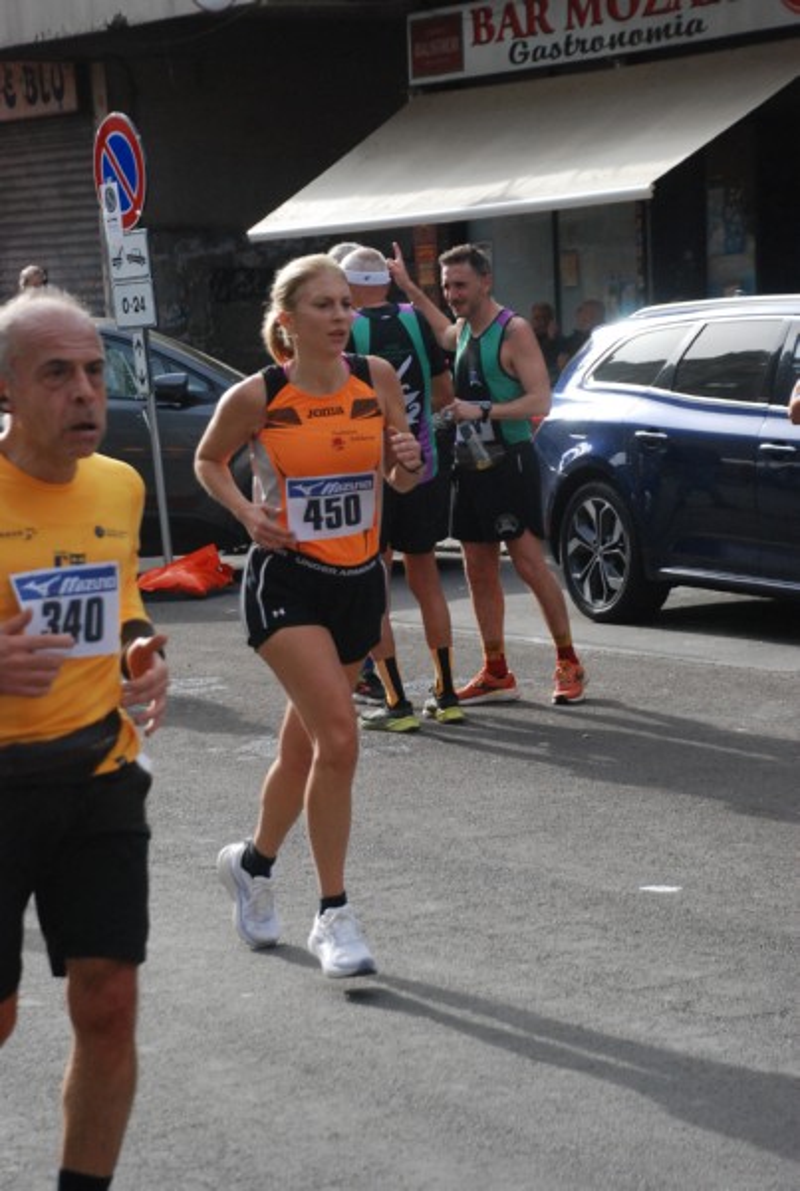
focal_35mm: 99
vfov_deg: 20.6
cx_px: 400
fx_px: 3283
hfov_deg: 13.9
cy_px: 596
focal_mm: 66
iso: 1000
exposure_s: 1/1250
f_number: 5.3
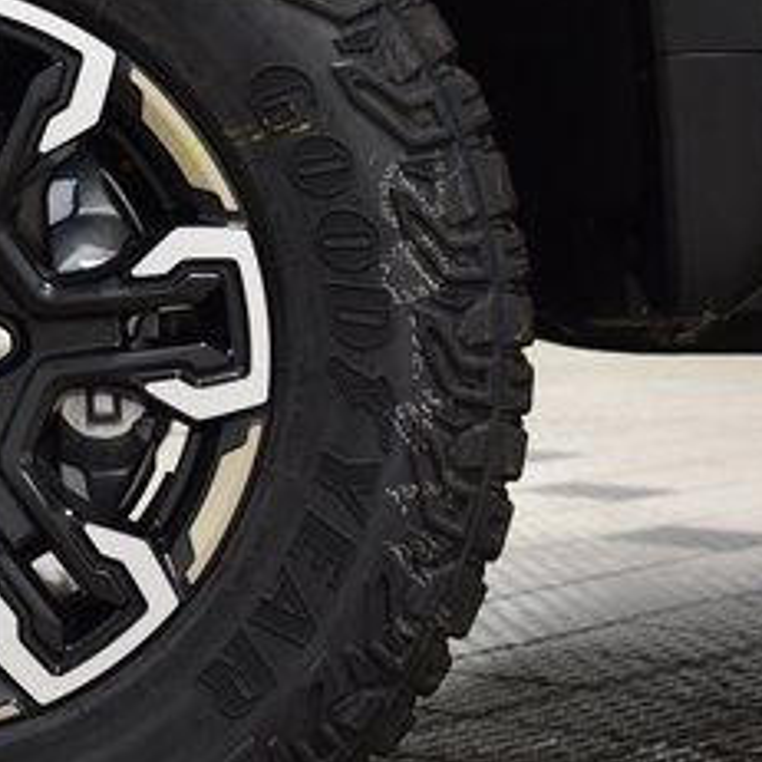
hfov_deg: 14.2
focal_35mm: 120
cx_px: -92
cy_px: 368
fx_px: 2989
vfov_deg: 14.5
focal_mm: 34
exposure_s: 1/60
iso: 1600
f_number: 4
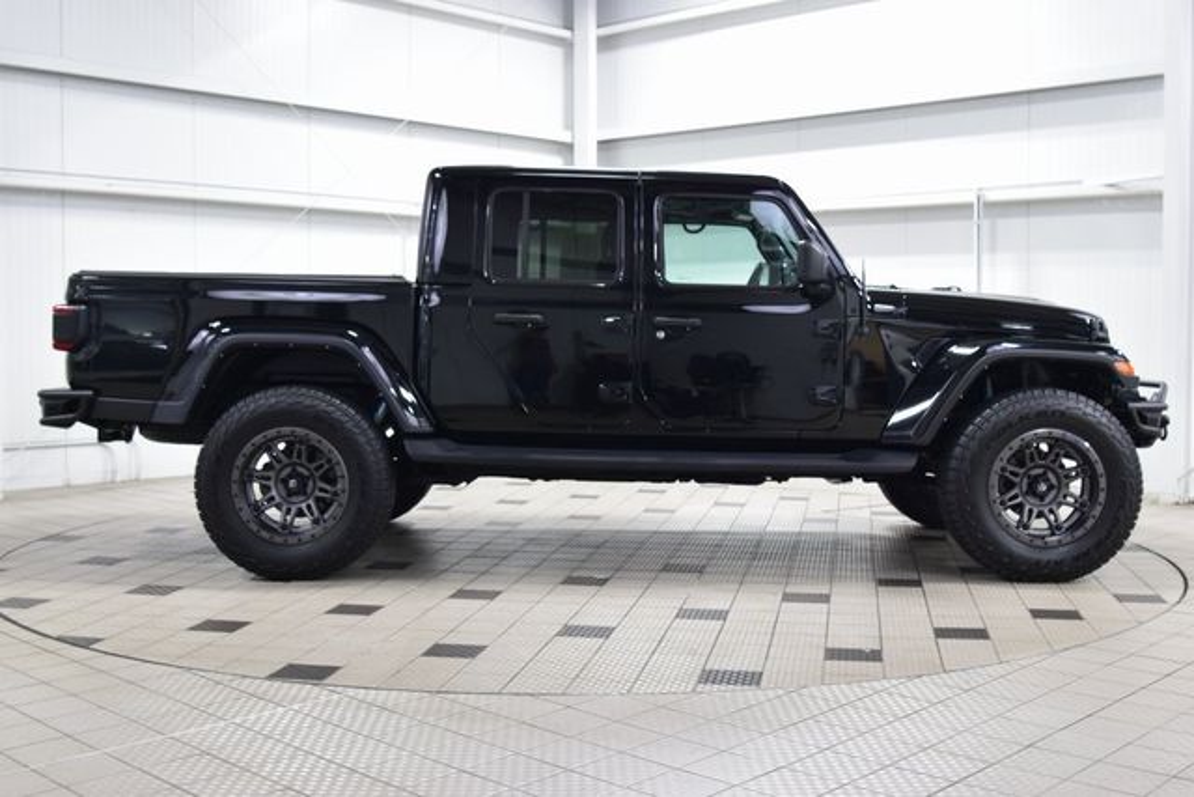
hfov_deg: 46.4
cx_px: 597
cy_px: 398
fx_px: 1393
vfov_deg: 31.9
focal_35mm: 42
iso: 900
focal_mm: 28
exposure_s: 1/15
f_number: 6.3
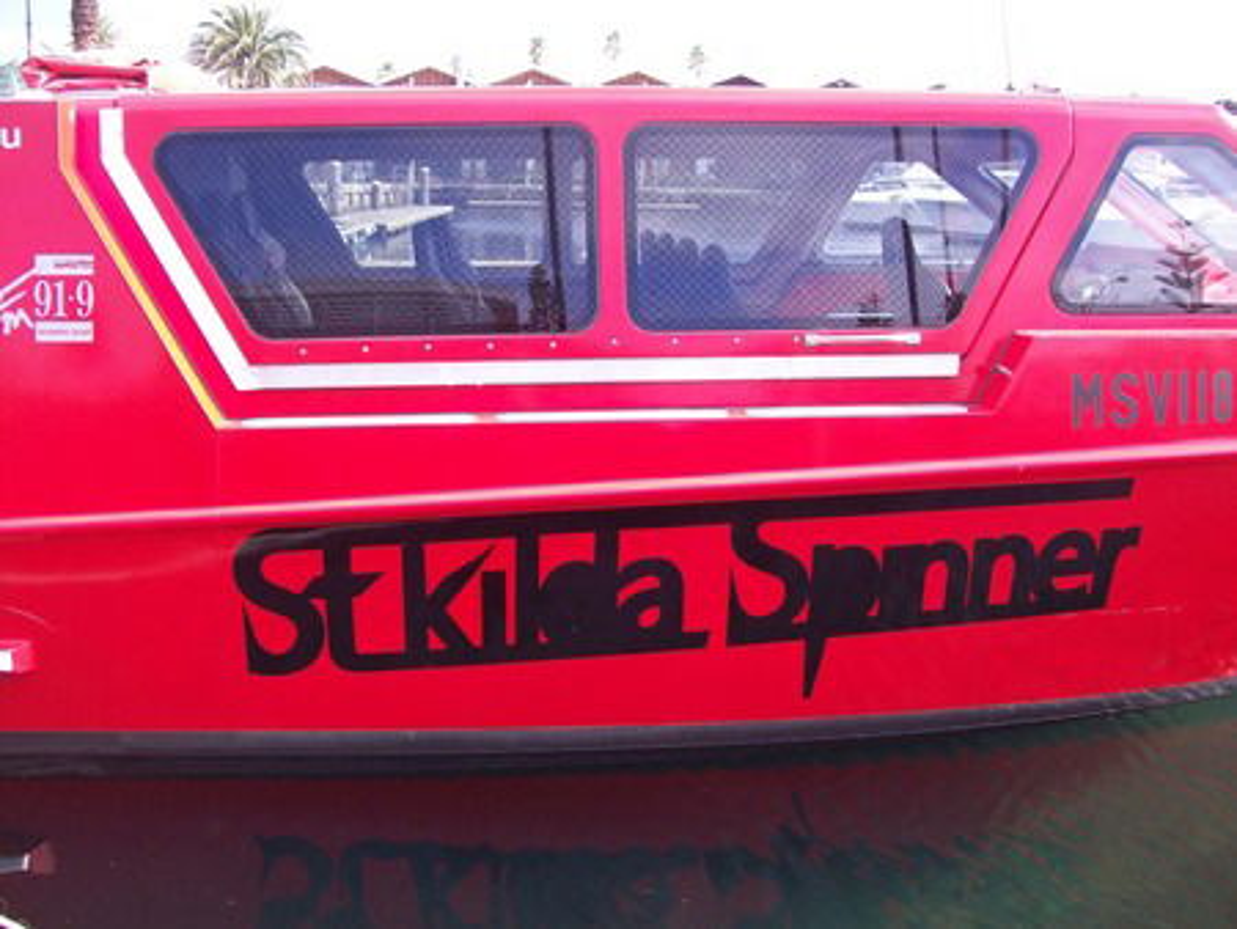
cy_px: 464
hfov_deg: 51.3
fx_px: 1287
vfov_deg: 39.7
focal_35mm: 36
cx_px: 618
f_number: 2.7
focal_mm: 6
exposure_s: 1/238
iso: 80
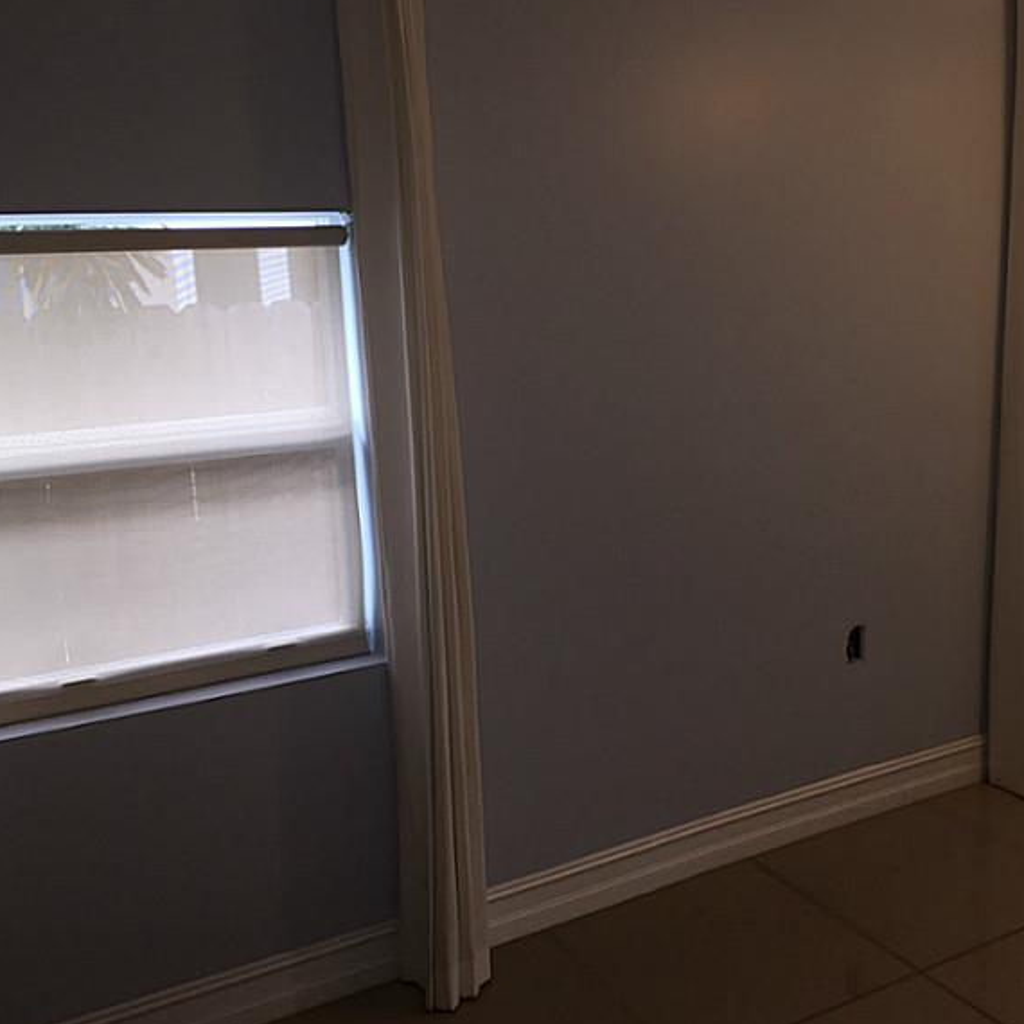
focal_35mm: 36
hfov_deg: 46.0
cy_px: 510
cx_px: 569
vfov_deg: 46.0
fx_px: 1205
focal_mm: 4.15
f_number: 2.2
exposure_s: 1/30
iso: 40
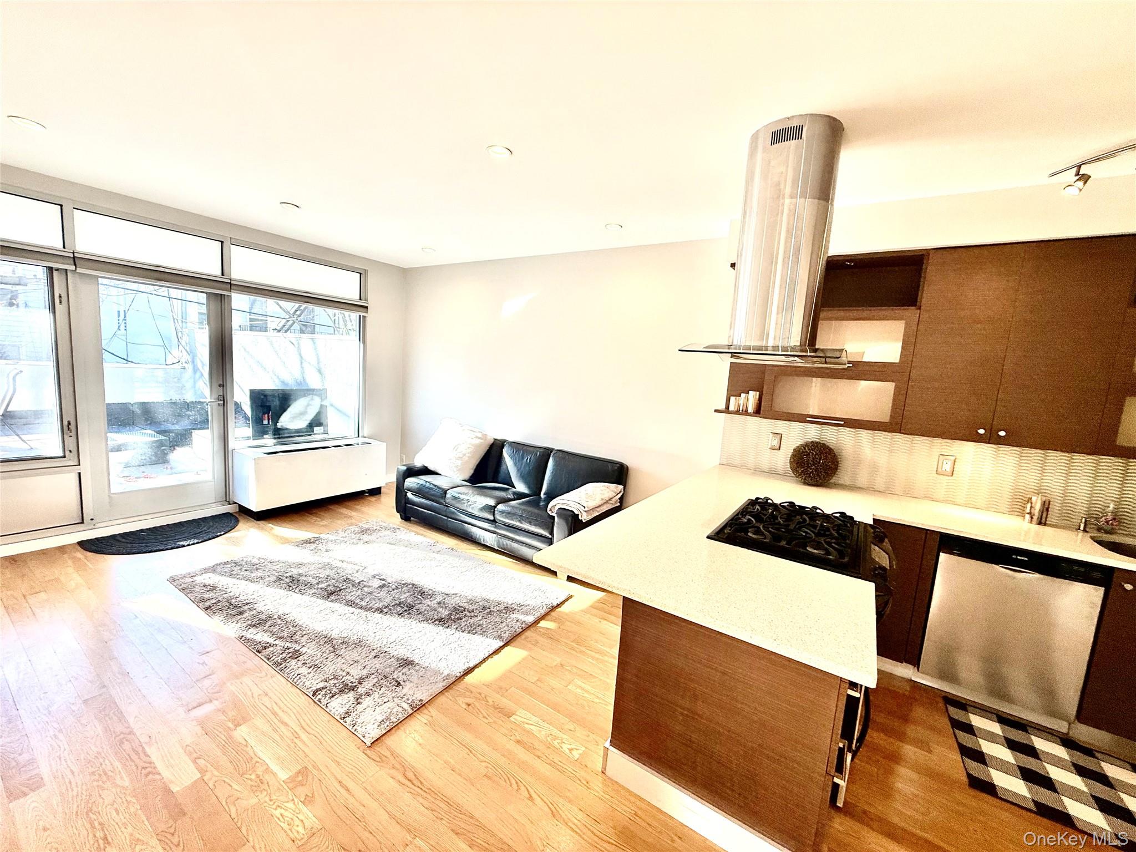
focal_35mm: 14
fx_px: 459
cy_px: 426
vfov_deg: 85.7
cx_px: 568
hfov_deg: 102.1
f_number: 2.2
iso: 64
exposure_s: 1/125
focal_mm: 2.22
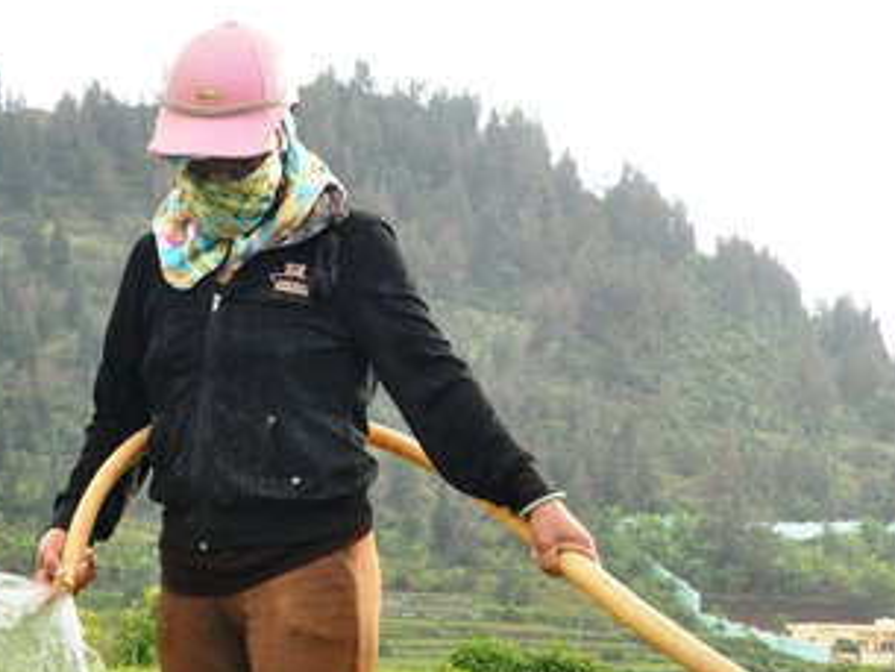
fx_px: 2925
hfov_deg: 17.0
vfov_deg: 13.0
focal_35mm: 113
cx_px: 21
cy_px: 555
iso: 2000
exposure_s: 1/400
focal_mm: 35
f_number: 10
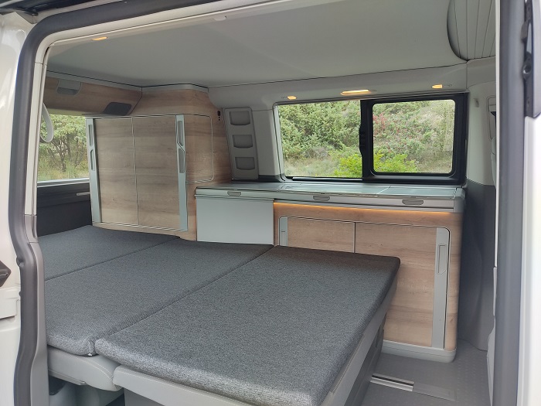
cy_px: 203
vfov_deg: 53.1
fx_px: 406
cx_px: 270
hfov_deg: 67.3
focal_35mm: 26
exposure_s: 1/100
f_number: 1.79
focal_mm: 4.74
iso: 101
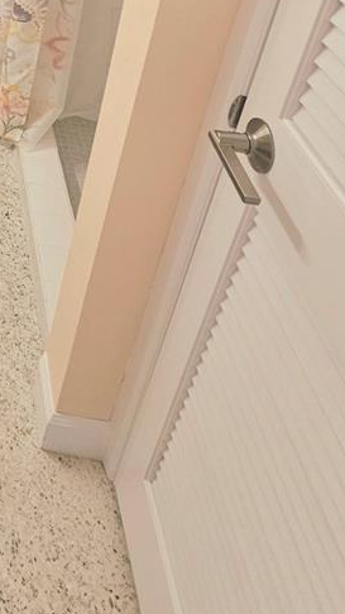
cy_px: -87
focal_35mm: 35
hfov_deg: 24.9
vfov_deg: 42.2
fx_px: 570
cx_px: -186
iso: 100
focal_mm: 2.2
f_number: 2.2
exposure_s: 1/60.2
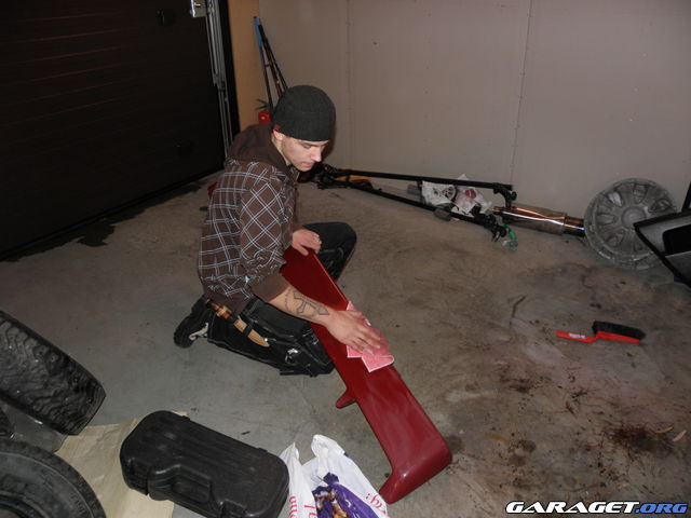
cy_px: 259
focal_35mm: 26
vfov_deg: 53.1
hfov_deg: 67.3
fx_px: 519
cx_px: 346
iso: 100
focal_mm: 4.6
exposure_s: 1/30
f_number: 2.8
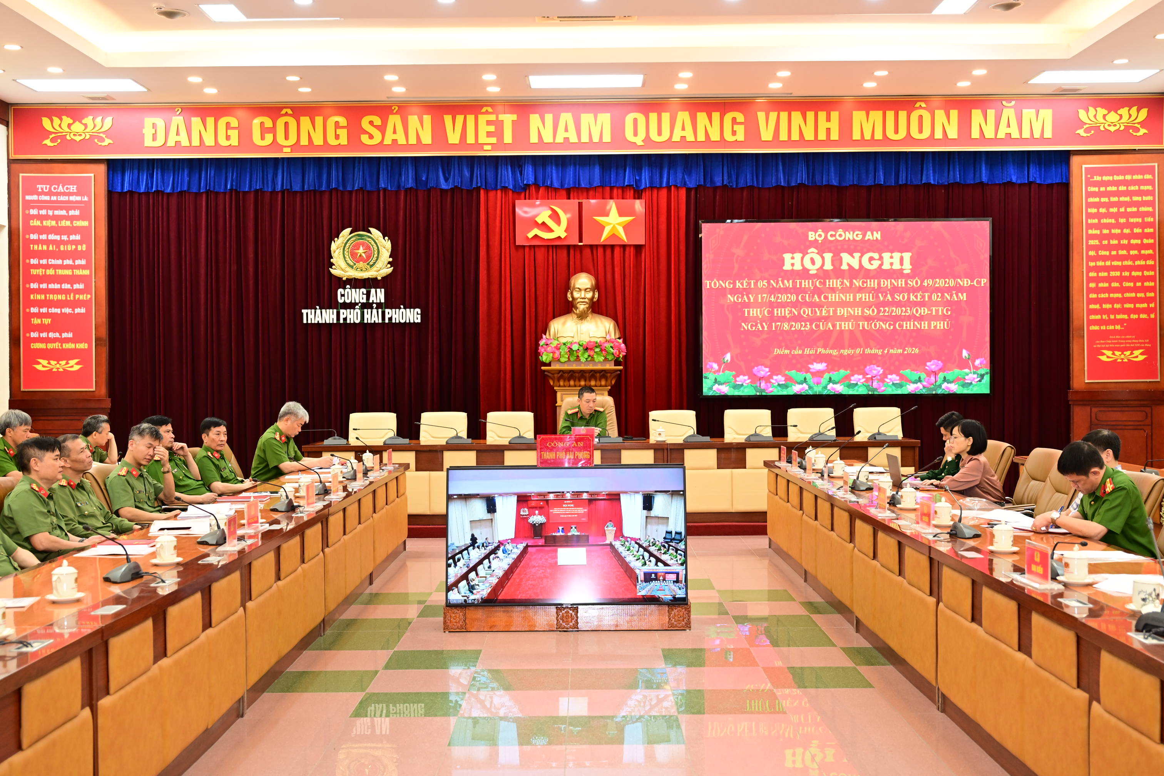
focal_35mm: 42
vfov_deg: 31.9
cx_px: 582
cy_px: 388
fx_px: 1358
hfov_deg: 46.4
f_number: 4
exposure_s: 1/125
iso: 1600
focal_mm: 42
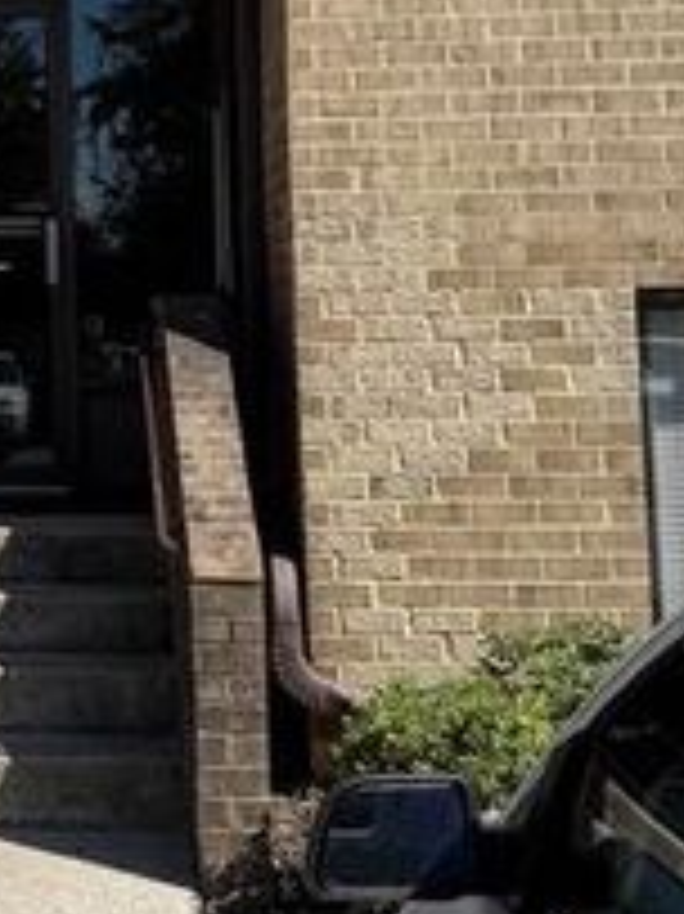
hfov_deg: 17.8
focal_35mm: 79
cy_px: 92
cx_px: -130
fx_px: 2084
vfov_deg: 24.0
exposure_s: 1/3953
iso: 80
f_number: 1.78
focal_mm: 6.76
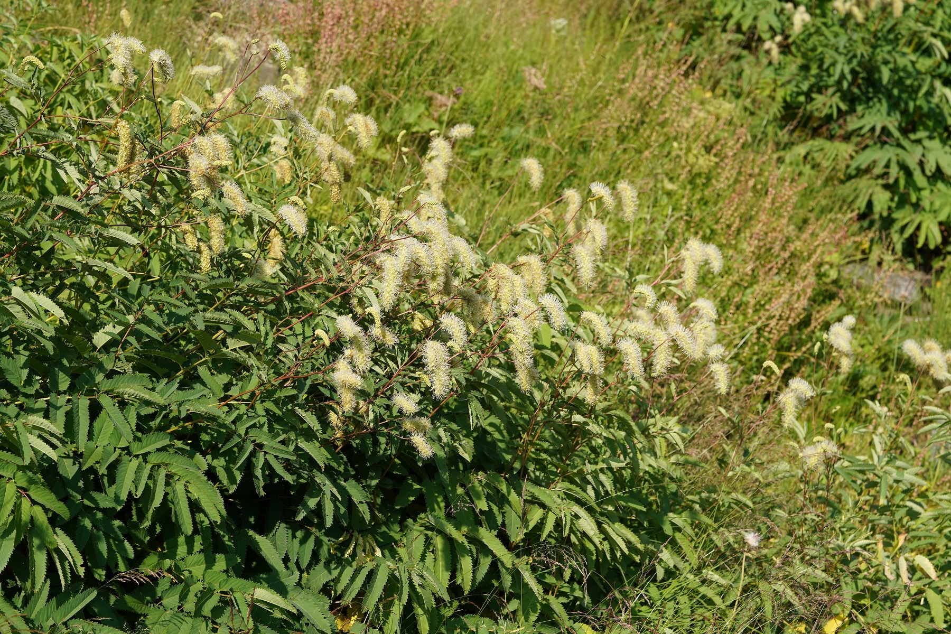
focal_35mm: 90
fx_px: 2377
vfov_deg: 15.2
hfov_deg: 22.6
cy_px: 317
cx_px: 476
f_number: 9
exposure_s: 1/320
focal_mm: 90
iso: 250
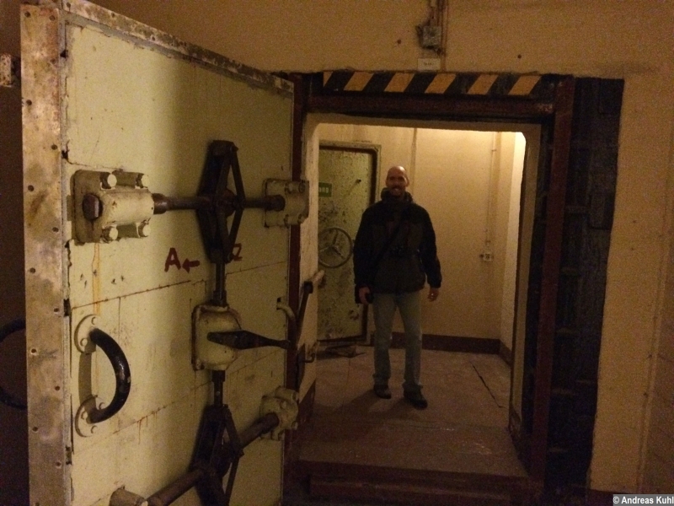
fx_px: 565
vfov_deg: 48.2
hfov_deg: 61.7
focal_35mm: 29
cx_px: 337
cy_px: 253
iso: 1000
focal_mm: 4.15
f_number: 2.2
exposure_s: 1/15
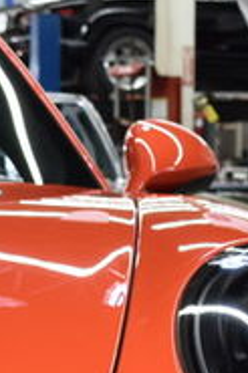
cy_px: 569
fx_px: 2151
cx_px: -391
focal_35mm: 208
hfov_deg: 6.2
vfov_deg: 9.6
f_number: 4
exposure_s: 1/40
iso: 250
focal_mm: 25
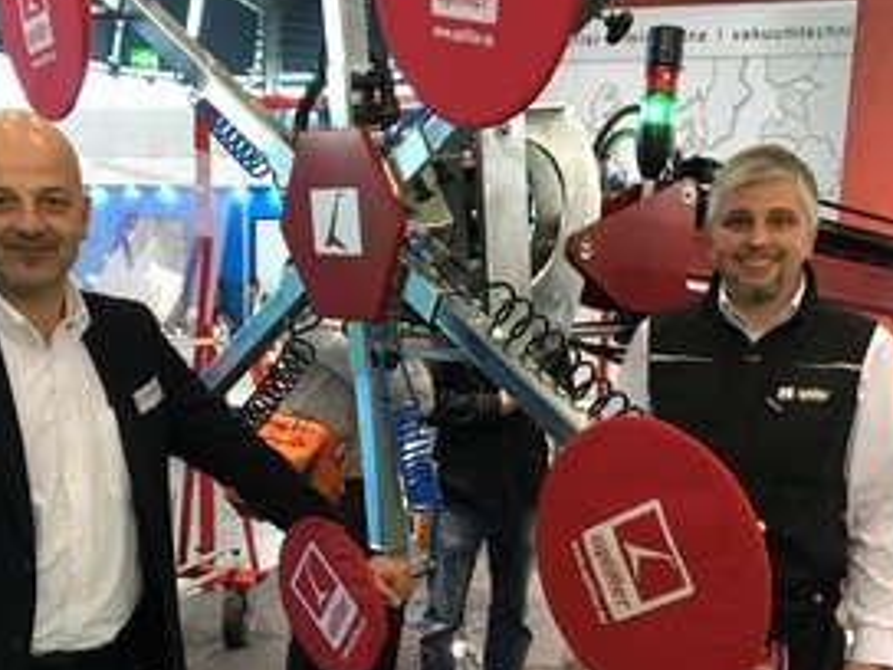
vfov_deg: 26.3
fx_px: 1393
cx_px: 440
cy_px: 571
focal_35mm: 54
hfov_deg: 35.5
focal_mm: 4.15
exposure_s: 1/33
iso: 80
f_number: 2.2
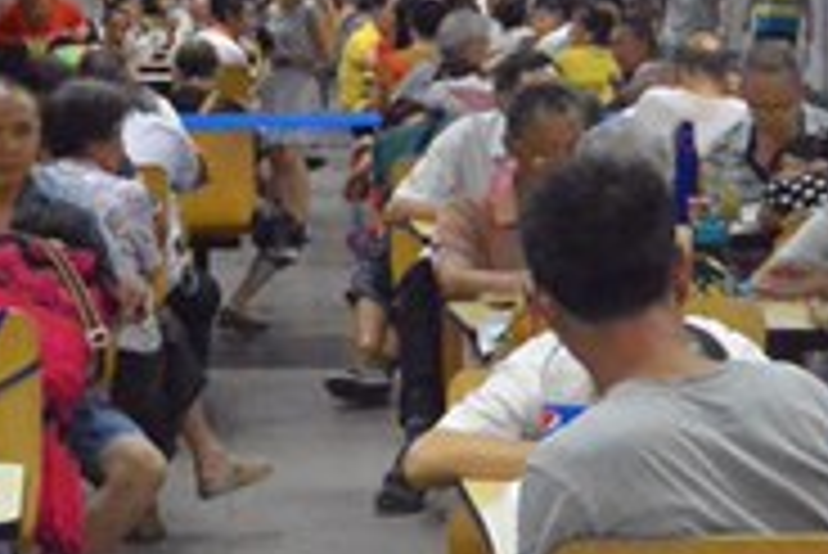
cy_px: 126
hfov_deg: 12.2
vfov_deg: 8.3
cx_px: -68
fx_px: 3821
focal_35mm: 166
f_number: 4.8
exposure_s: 1/200
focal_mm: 18.9
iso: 3200
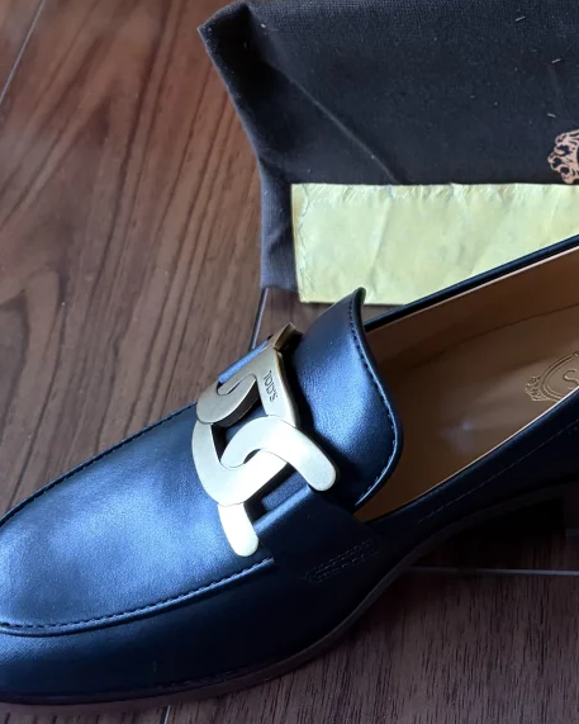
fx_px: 1371
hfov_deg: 23.1
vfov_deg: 29.5
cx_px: 545
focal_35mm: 64
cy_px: 320
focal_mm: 5.96
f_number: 1.6
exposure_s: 1/30
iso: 500
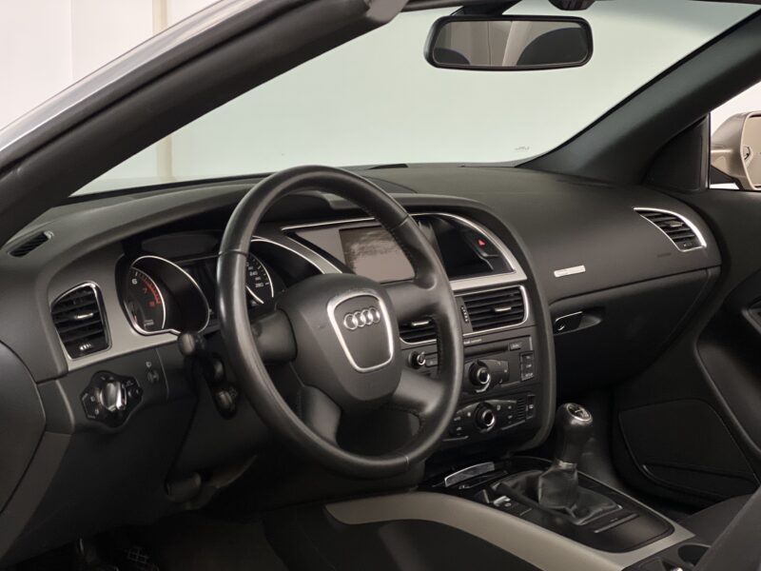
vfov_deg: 19.1
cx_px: 380
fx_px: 1693
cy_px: 286
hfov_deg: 25.3
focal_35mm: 77
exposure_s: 1/61
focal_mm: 9
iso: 250
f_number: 2.8
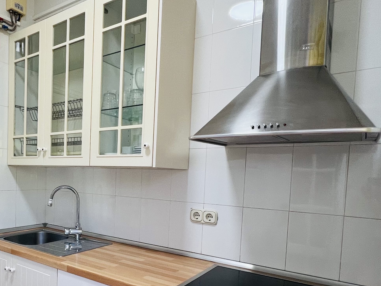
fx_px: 297
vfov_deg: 50.4
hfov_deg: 61.6
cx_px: 95
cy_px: 192
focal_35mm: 27
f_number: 1.8
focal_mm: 1.57
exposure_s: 1/99
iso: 80
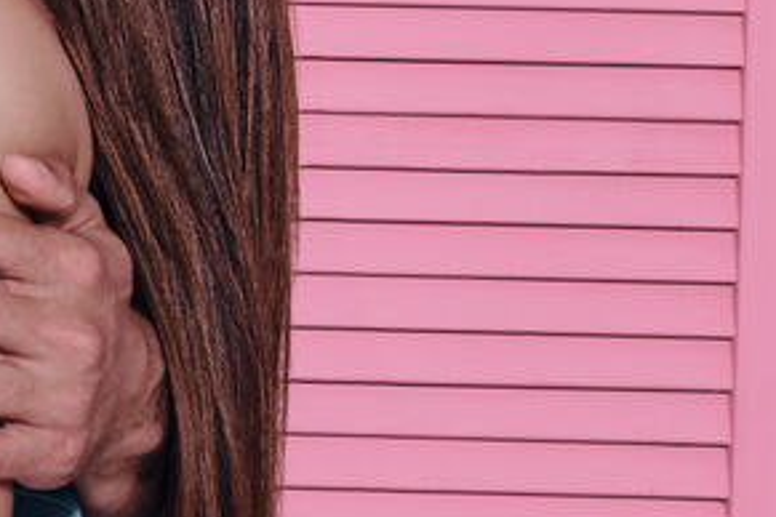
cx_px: -1049
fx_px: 5992
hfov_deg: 7.0
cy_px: -69
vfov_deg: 4.9
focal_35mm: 278
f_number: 5.6
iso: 200
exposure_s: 1/160
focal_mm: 50
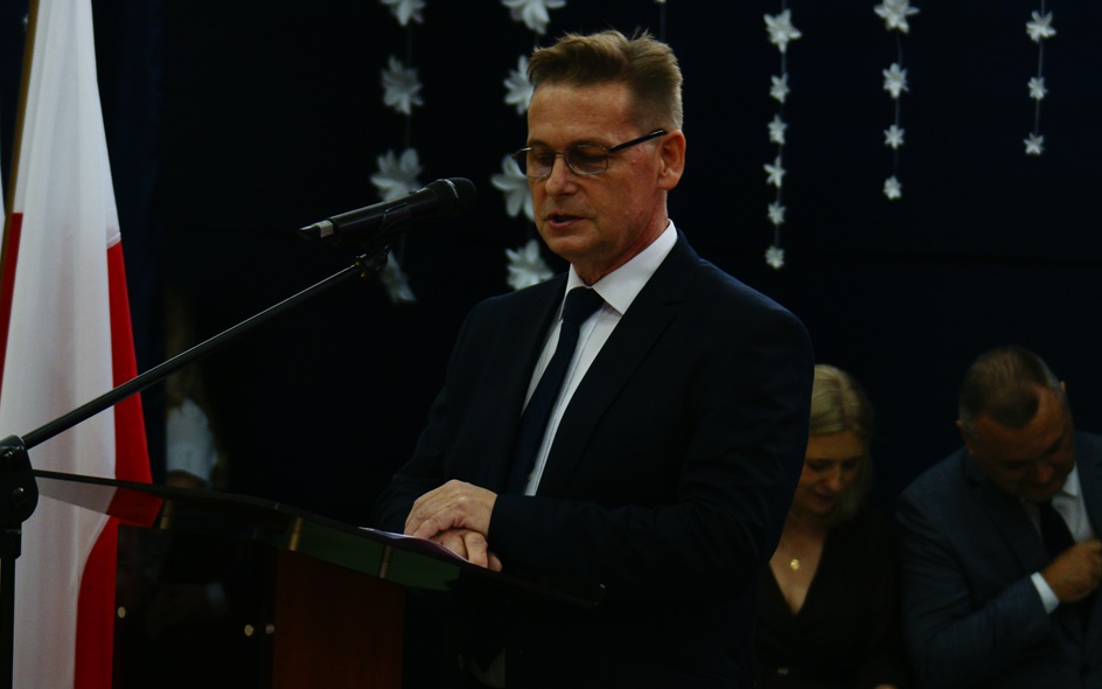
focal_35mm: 162
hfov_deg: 12.9
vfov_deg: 8.1
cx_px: 539
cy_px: 331
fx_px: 4865
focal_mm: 100
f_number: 5.6
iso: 800
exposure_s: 1/50
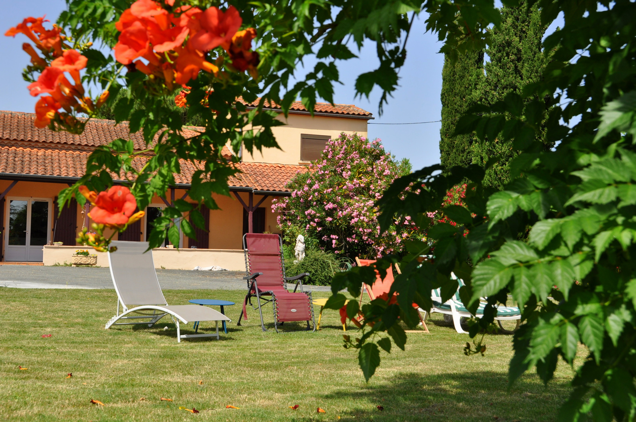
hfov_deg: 41.2
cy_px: 211
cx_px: 318
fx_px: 847
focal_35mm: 48
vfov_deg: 28.0
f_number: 9
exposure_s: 1/320
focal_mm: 32
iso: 200
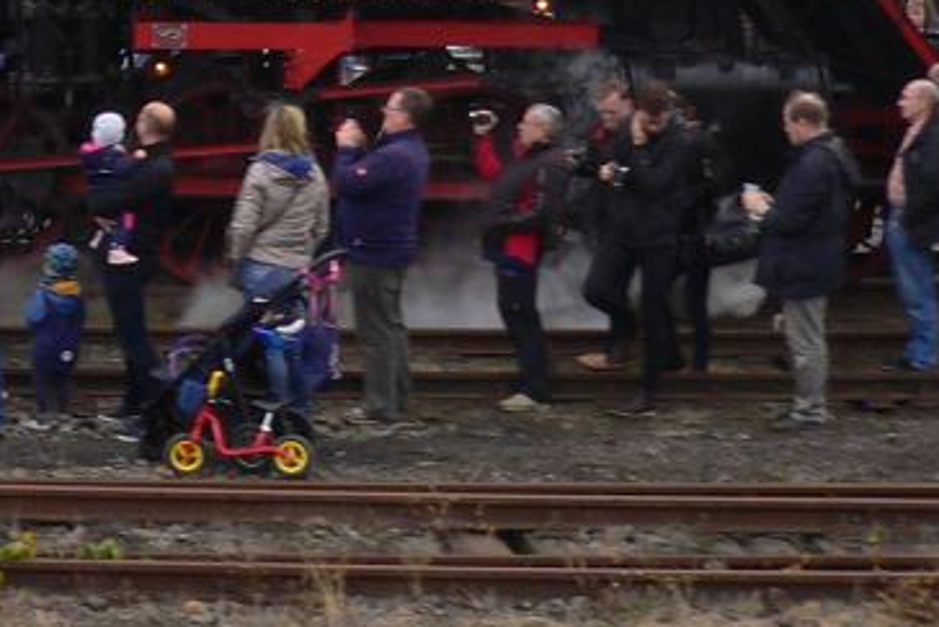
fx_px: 3131
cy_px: -8
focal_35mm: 120
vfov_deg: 11.3
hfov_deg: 16.4
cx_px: -150
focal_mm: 5.8
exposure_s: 1/60
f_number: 2.8
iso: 100
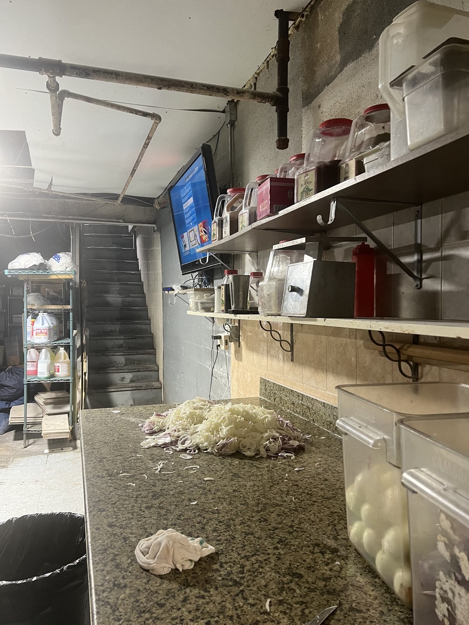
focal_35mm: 26
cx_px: 234
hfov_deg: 53.1
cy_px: 312
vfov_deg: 67.3
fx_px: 470
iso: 160
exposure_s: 1/60
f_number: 1.5
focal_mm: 5.7
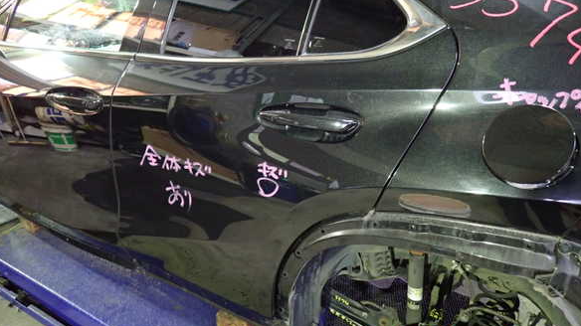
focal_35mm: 28
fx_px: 431
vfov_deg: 41.2
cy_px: 126
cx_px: 292
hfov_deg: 67.9
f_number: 2
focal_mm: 4.5
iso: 800
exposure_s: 1/20
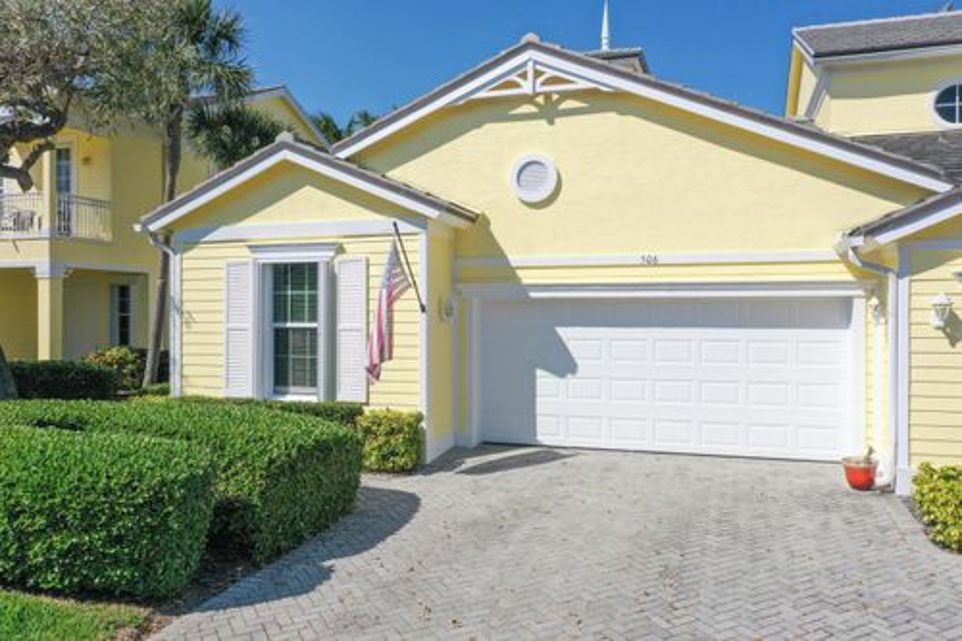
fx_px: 748
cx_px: 481
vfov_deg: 46.4
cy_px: 320
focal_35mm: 28
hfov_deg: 65.5
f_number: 6.3
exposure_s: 1/640
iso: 100
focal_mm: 10.26
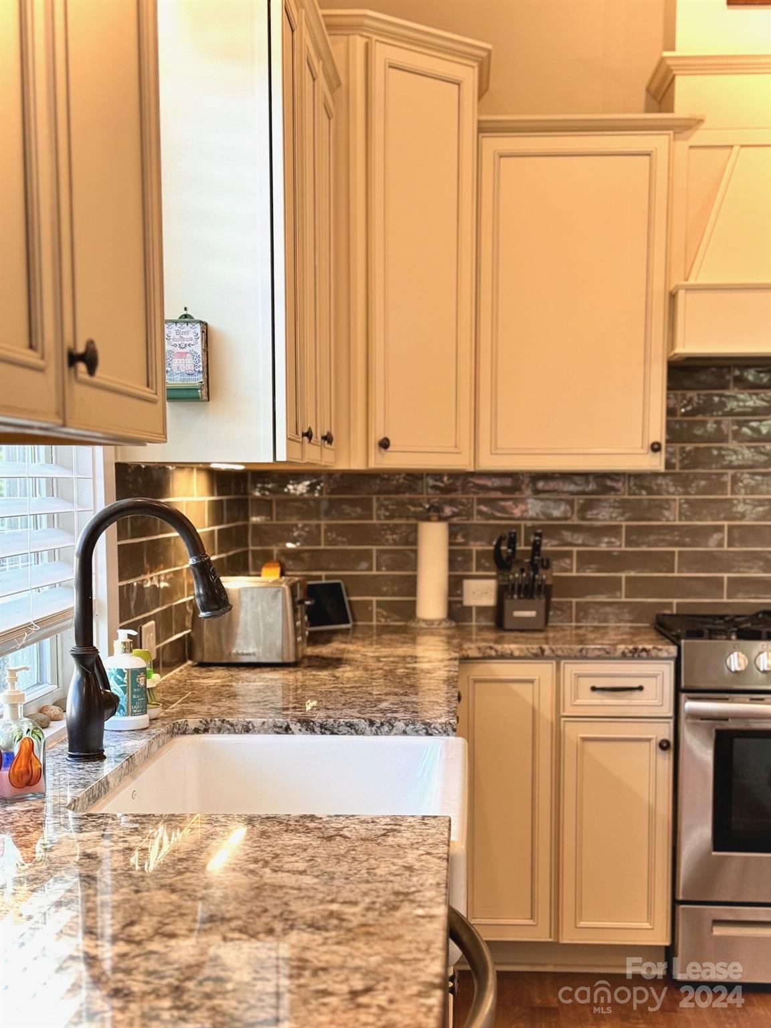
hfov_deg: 30.3
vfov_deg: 39.7
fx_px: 1425
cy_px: 514
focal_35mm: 48
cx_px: 386
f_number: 1.78
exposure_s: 1/120
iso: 80
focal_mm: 6.76
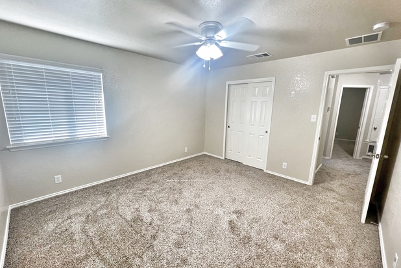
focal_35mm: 14
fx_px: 156
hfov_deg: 104.3
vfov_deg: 81.2
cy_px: 135
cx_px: 199
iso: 125
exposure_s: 1/60
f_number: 1.8
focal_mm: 1.57
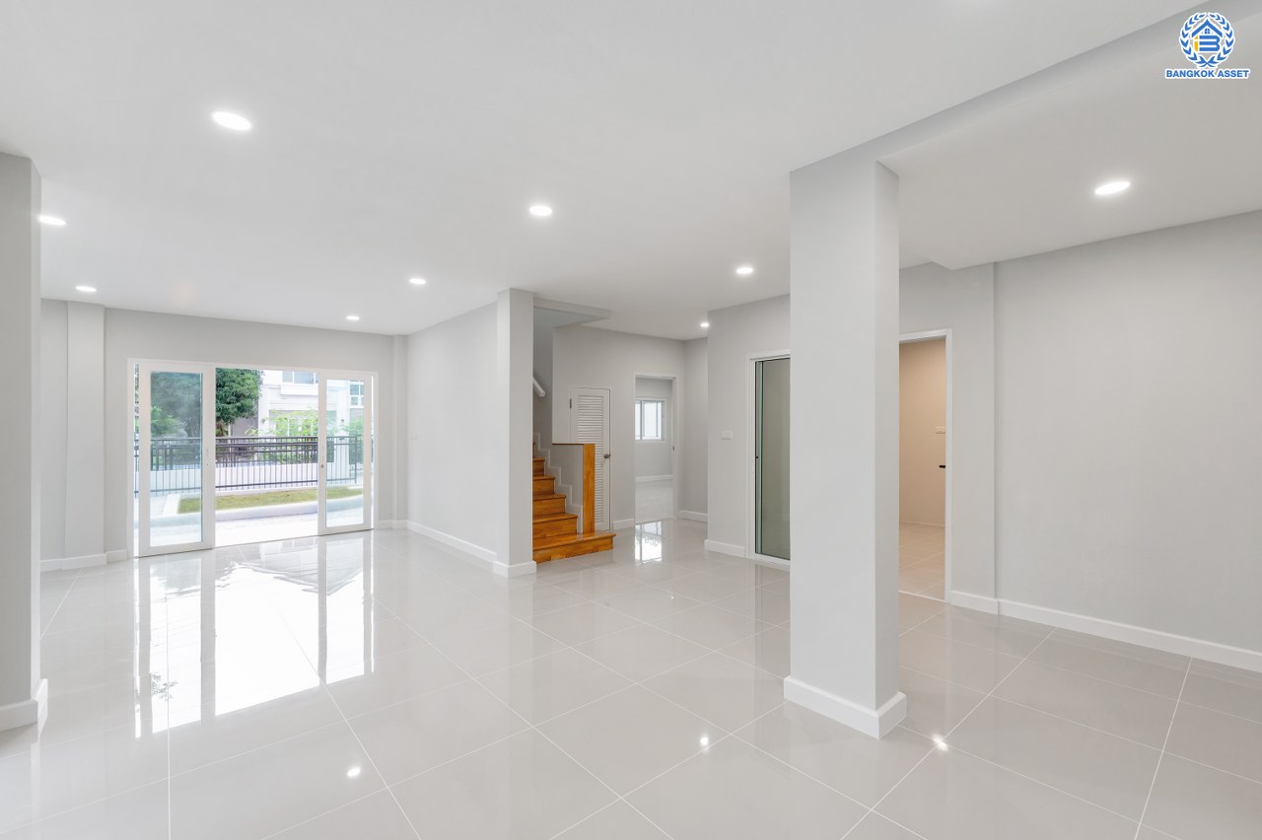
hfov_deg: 104.3
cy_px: 420
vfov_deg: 81.1
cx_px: 631
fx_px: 491
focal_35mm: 14
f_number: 5.6
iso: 100
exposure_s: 1/30
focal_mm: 14
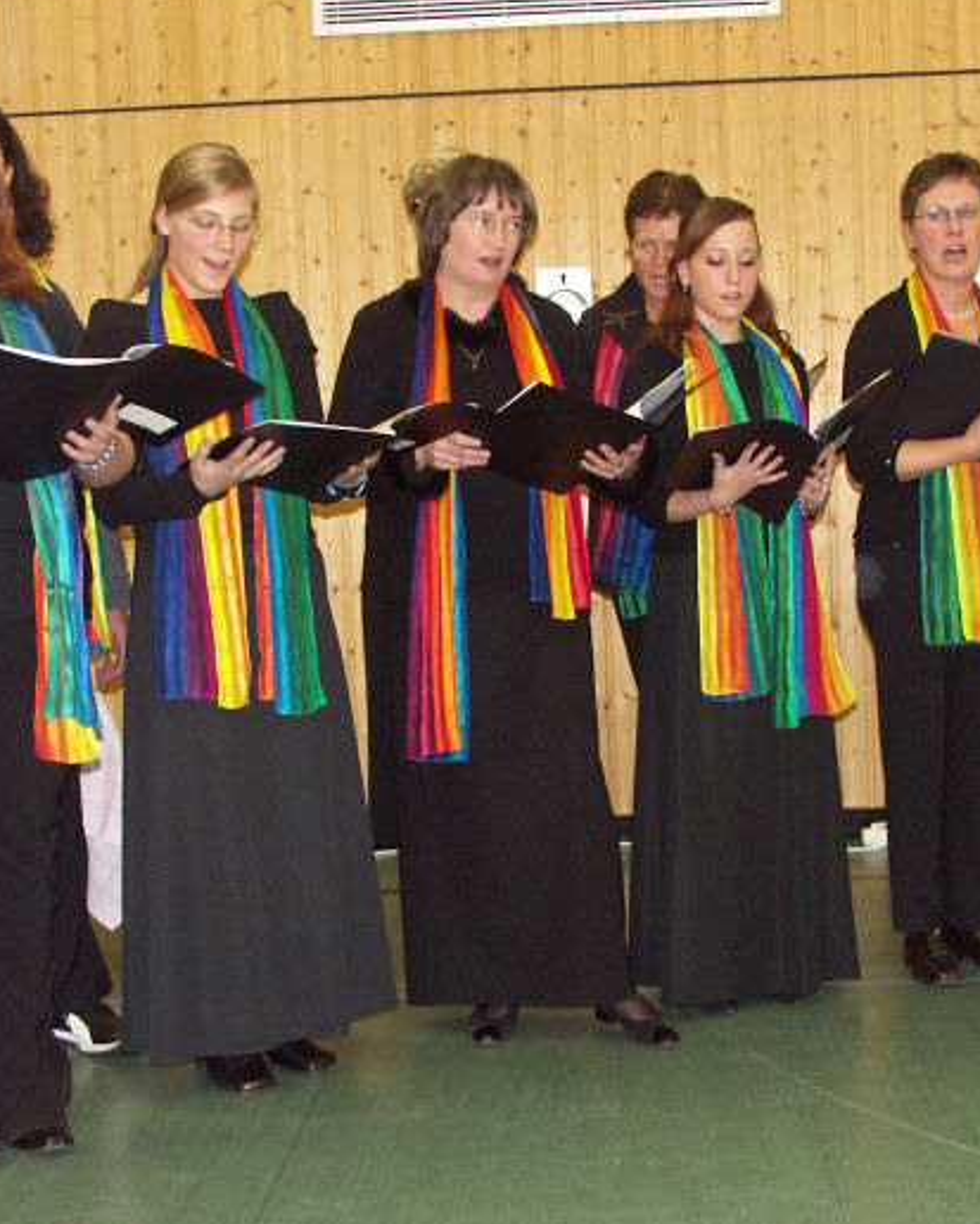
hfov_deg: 28.6
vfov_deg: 35.3
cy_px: 643
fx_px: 1921
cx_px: 510
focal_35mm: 53
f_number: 2.8
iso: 200
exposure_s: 1/50
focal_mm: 9.14
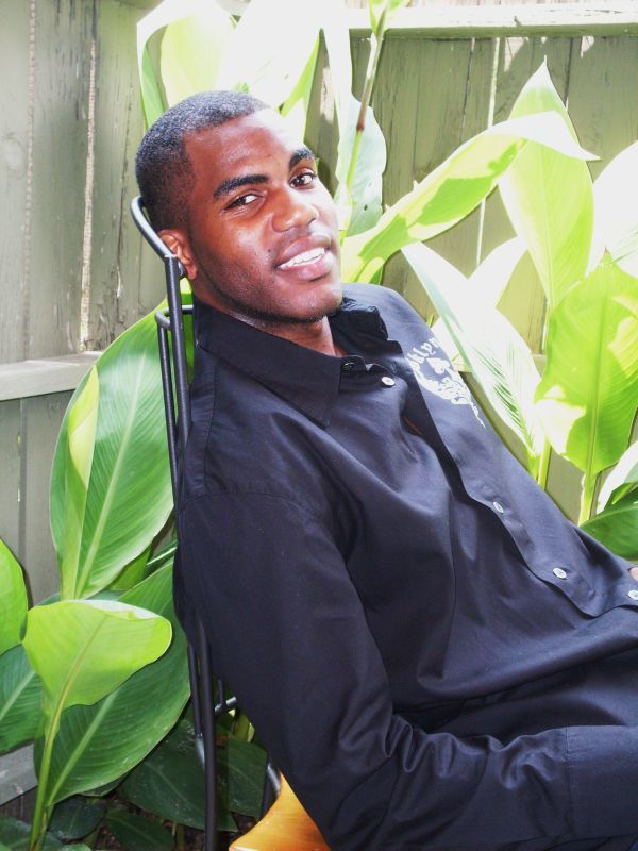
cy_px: 426
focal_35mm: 60
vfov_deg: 32.2
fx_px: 1474
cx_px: 319
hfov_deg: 24.4
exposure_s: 1/45
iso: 120
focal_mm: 9.9
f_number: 3.4
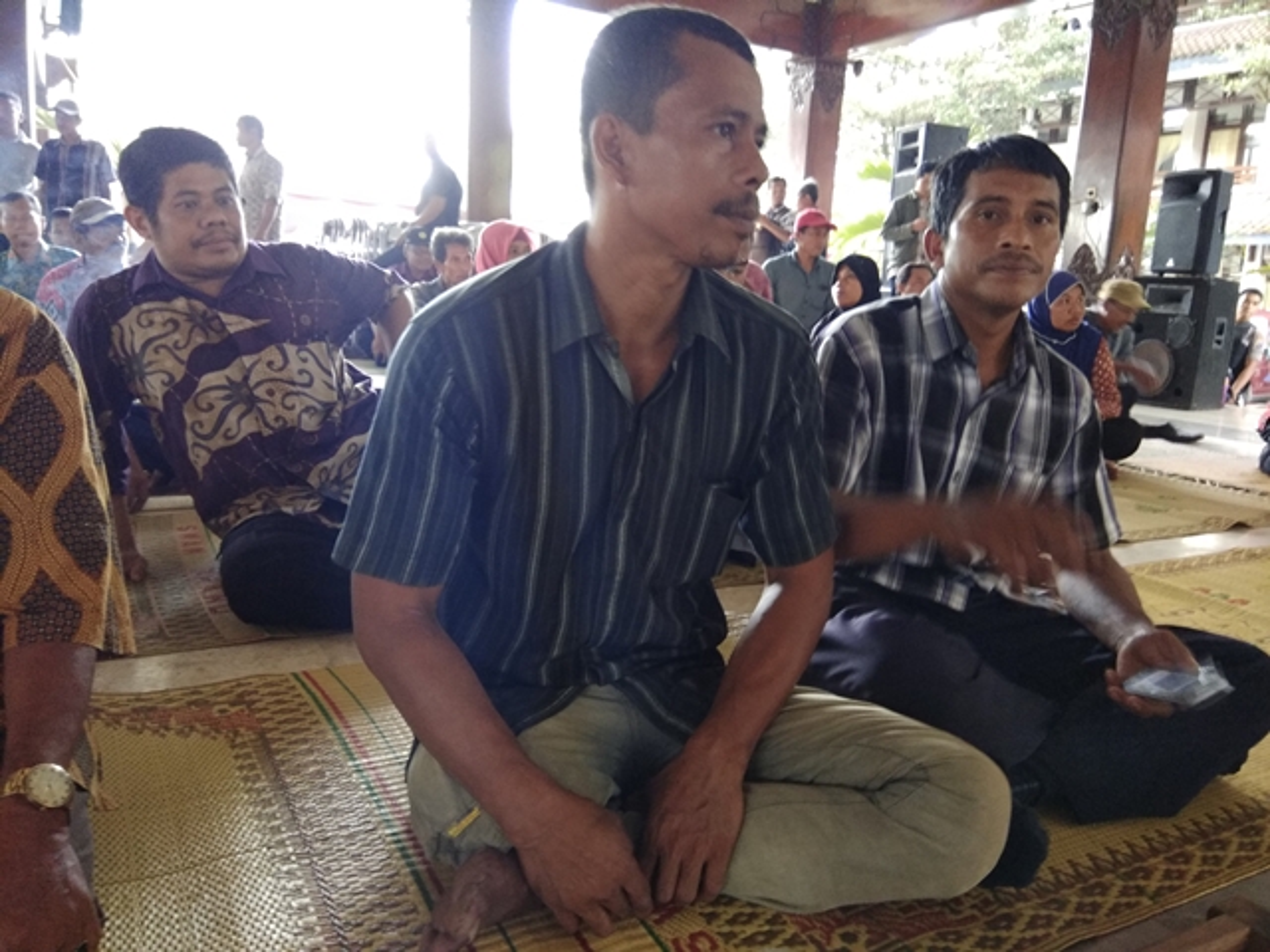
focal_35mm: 21
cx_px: 635
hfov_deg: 79.0
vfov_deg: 63.4
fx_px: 770
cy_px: 476
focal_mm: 3.57
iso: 500
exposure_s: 1/17
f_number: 2
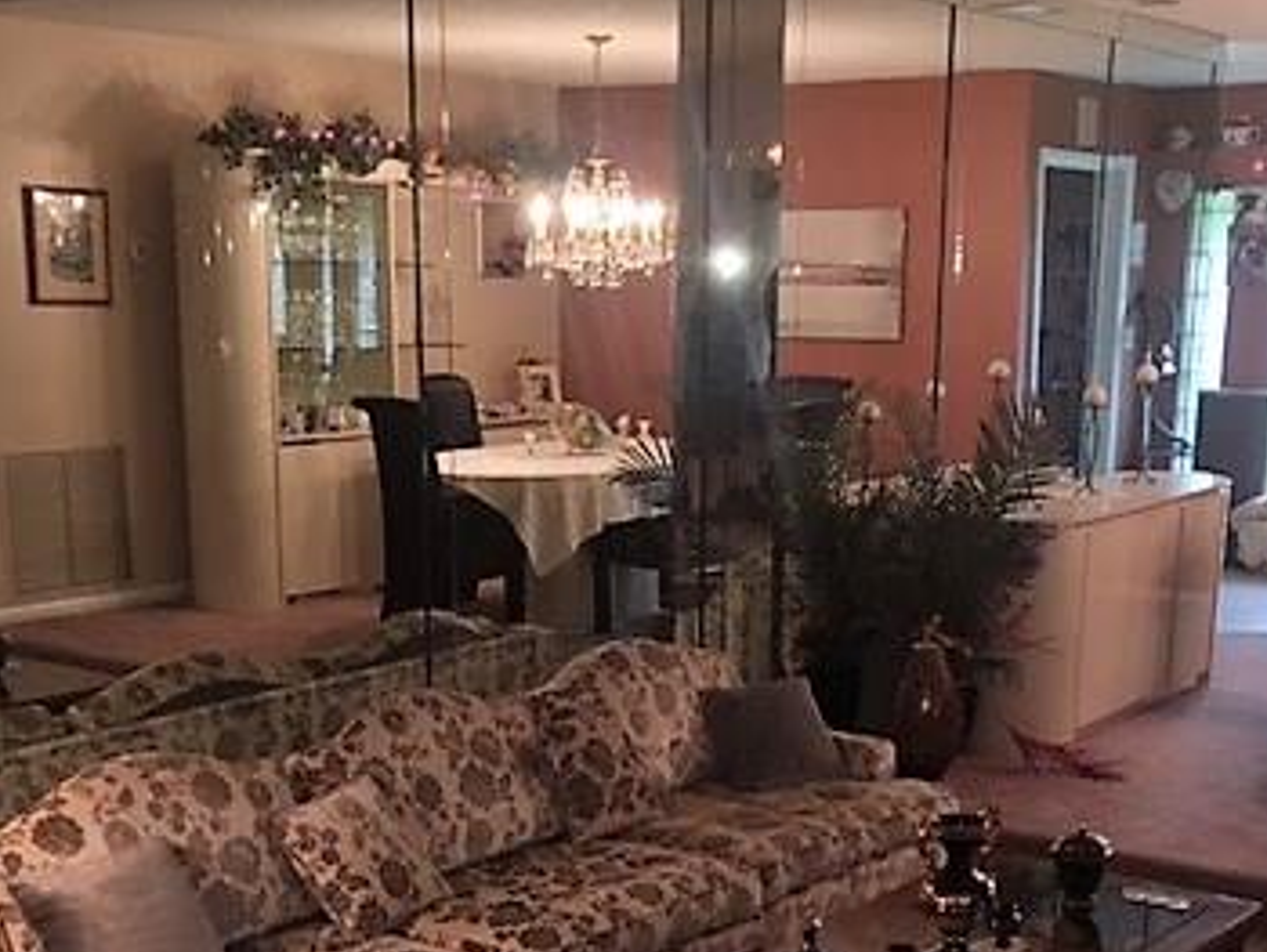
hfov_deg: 36.1
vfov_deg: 27.0
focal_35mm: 53
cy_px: 778
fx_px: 1941
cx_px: 688
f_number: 2.2
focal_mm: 4.15
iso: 50
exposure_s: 1/30
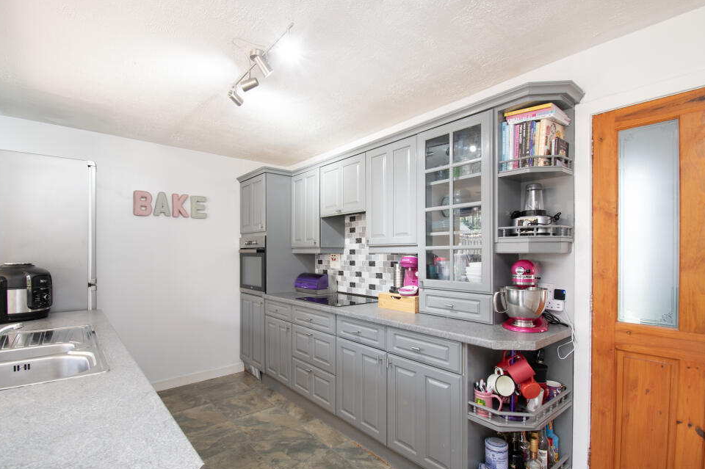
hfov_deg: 96.7
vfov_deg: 73.7
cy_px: 241
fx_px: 313
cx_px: 333
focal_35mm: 16
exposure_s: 1/5
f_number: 8
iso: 250
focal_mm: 10
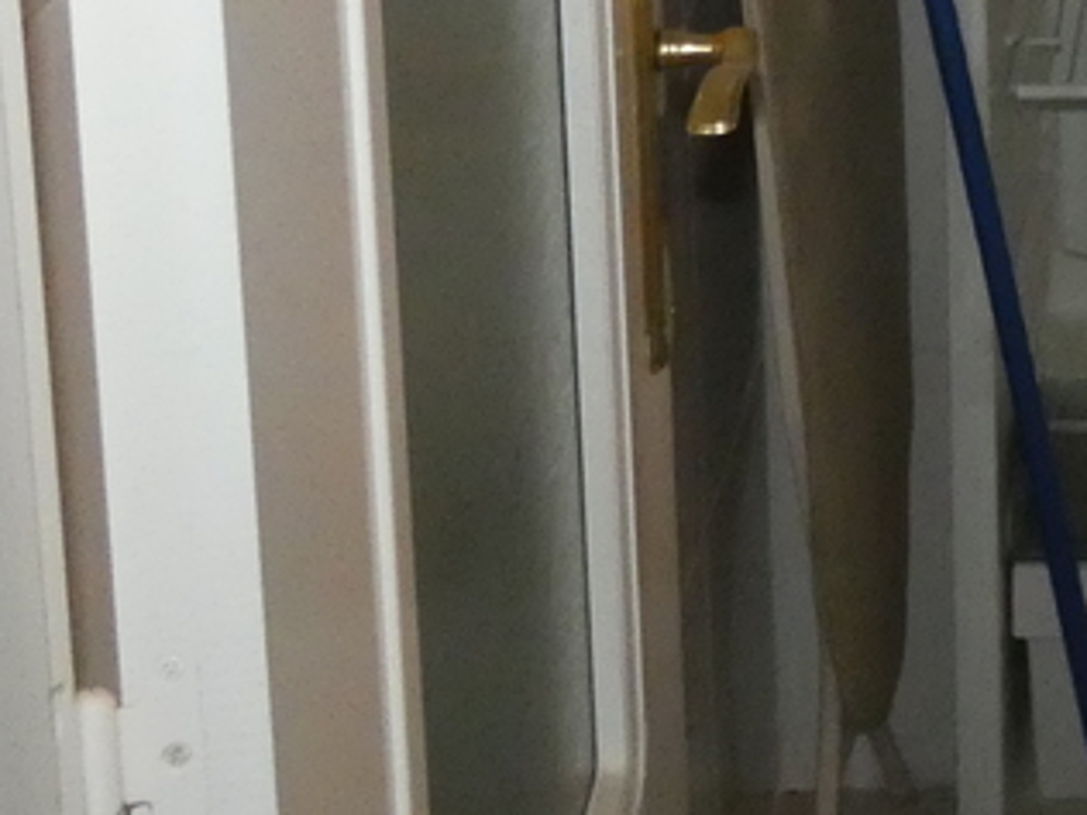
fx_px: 2544
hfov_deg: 22.2
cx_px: 1311
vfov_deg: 15.7
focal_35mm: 81
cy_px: -619
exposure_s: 1/60
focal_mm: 3.6
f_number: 2.8
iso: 800
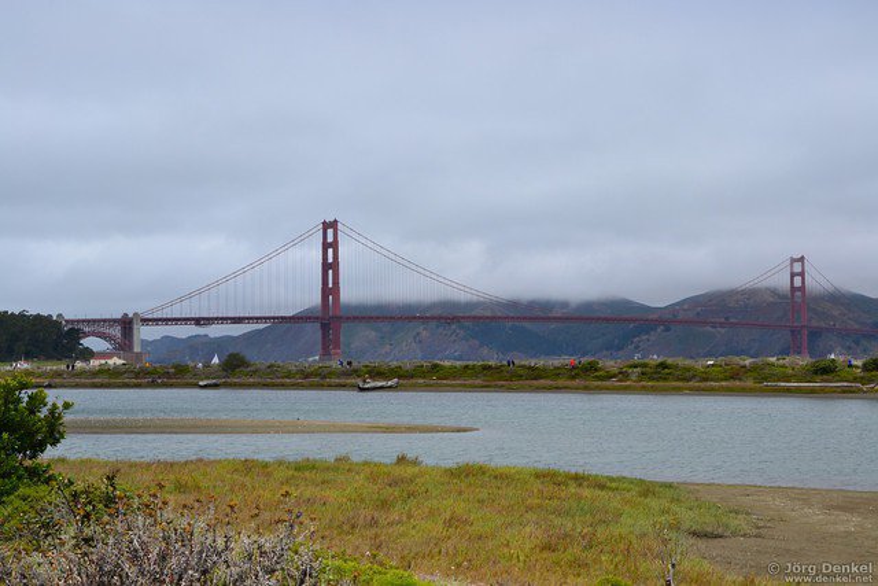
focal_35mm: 52
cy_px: 293
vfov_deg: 25.8
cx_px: 439
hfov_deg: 37.8
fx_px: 1281
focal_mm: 35
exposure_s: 1/500
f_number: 11
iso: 320
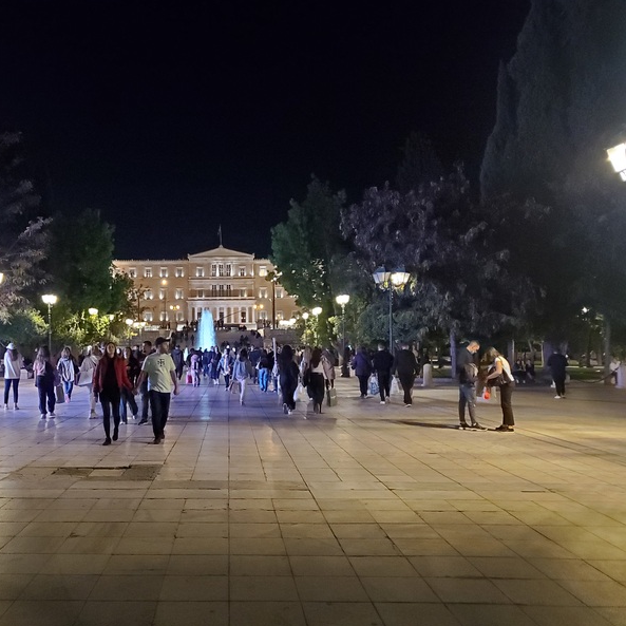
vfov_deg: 52.5
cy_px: 315
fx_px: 634
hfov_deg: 51.8
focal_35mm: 31
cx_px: 222
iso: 800
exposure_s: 1/50
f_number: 1.5
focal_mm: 4.3
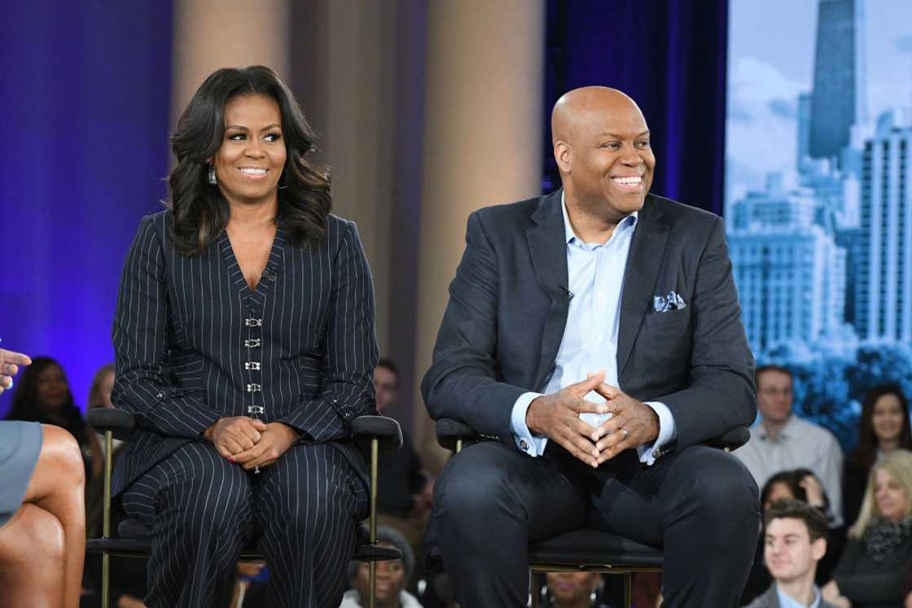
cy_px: 304
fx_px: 3724
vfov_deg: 9.3
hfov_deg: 14.0
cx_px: 456
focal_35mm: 147
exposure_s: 1/320
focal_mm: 98
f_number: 4.5
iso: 3200
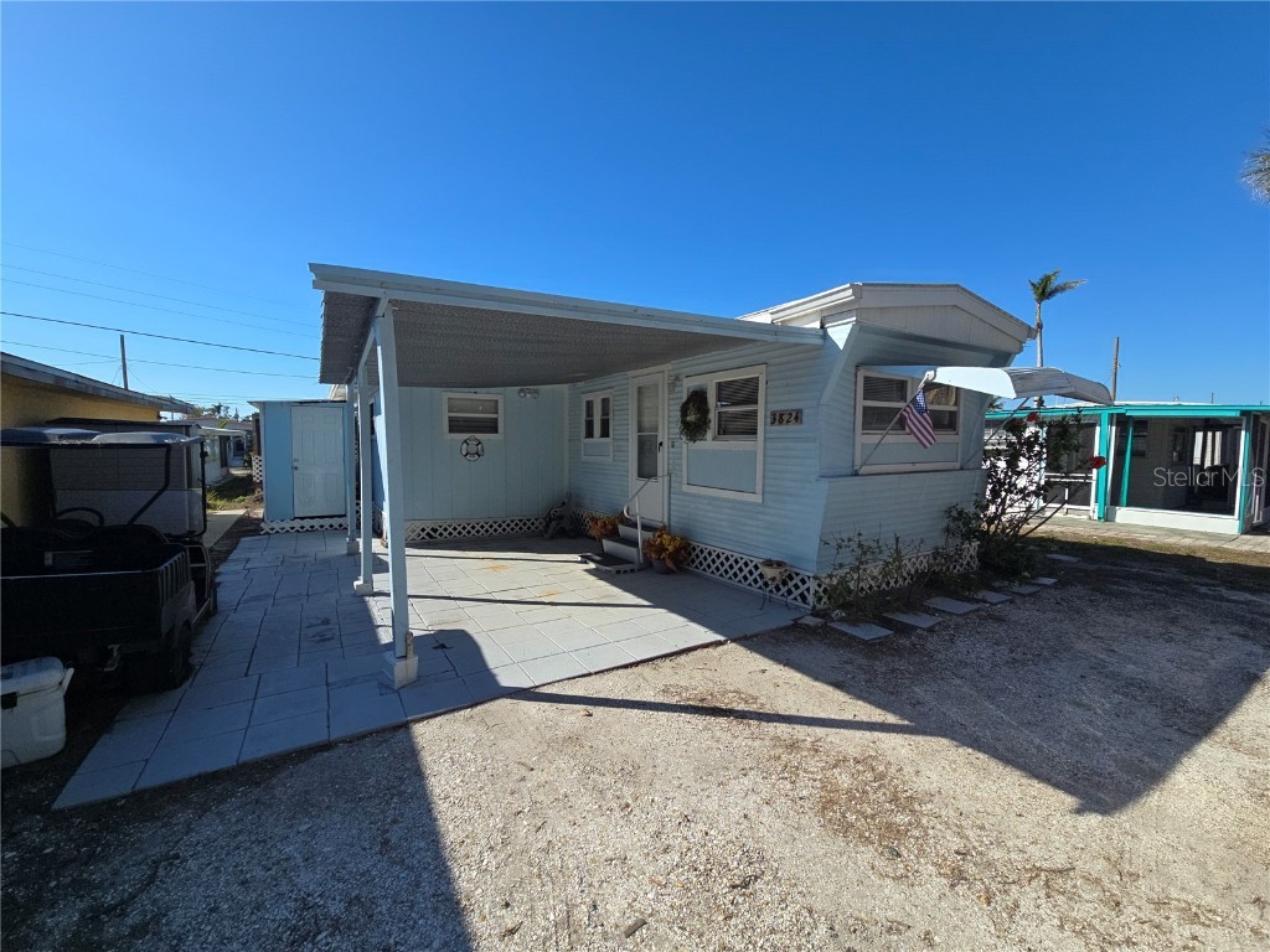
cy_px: 476
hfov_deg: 106.2
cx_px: 635
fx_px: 477
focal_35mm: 13
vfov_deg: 89.9
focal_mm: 2.2
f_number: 2.2
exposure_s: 1/2321
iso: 50
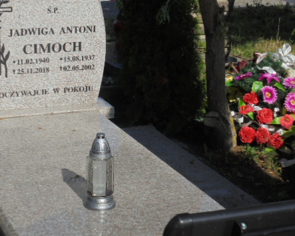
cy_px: 144
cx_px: 103
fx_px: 689
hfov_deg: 24.1
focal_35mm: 79
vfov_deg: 19.4
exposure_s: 1/640
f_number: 5.2
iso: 100
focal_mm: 10.1
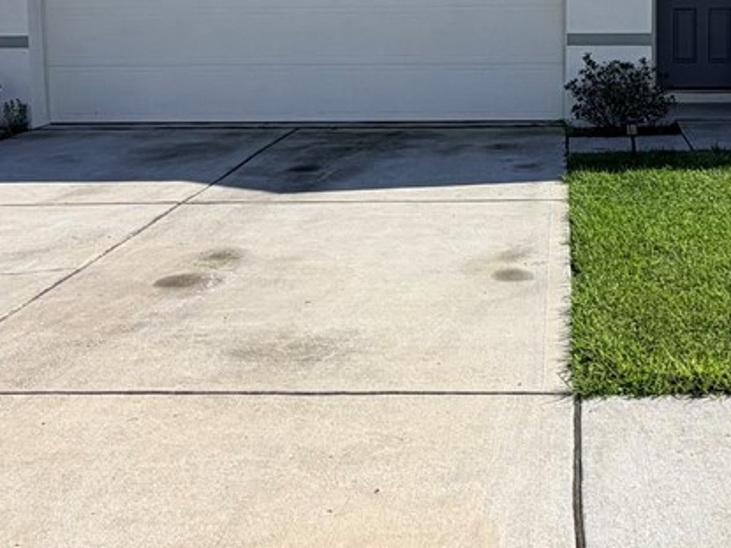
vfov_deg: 26.4
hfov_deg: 34.8
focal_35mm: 54
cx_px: 543
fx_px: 1140
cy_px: 97
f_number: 2.2
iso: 20
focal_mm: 2.22
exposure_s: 1/1001
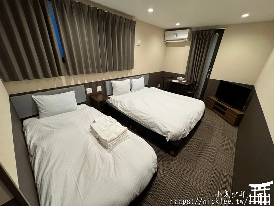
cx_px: 137
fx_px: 111
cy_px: 103
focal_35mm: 14
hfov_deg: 102.1
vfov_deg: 85.7
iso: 160
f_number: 2.2
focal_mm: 2.22
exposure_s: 1/60
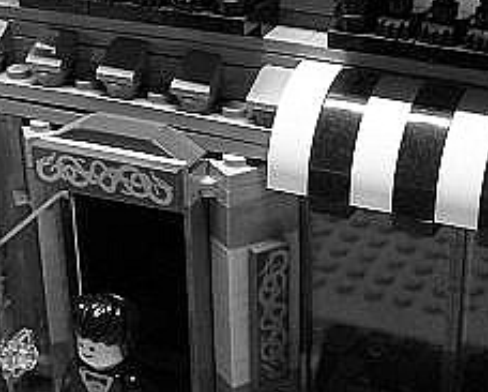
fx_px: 1547
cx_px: 80
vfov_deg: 14.0
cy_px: 457
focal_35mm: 107
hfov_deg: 17.7
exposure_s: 1/20
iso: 160
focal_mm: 6
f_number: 2.7
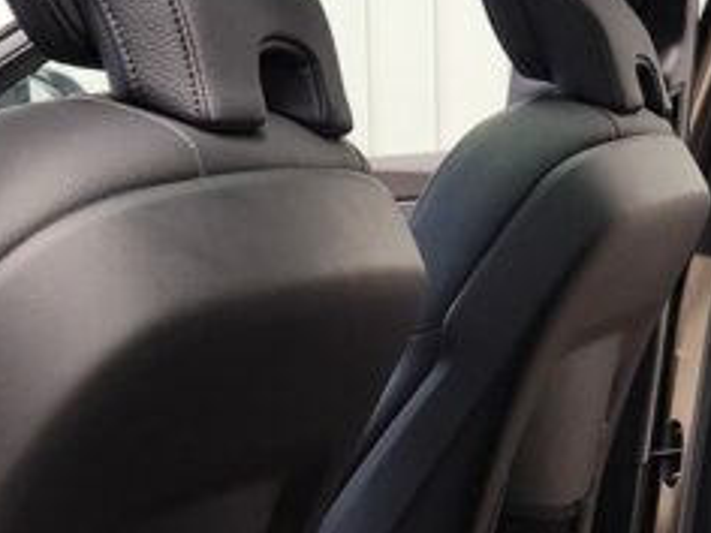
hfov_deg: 19.5
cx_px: 560
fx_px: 2054
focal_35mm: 100
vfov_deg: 14.6
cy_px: 512
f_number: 1.8
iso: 400
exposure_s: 1/100
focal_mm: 5.4
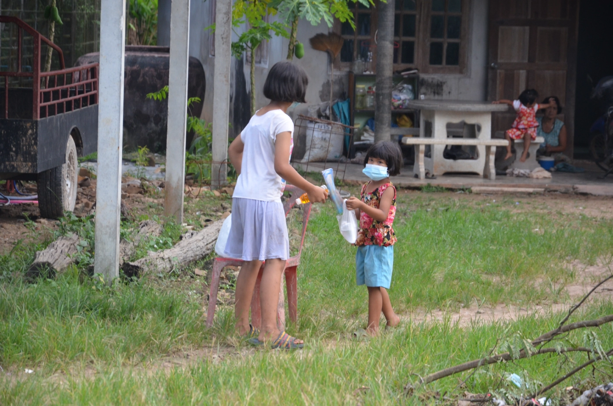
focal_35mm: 158
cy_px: 203
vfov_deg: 8.7
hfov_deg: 13.1
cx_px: 306
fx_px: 2676
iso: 800
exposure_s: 1/40
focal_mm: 105
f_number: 5.6
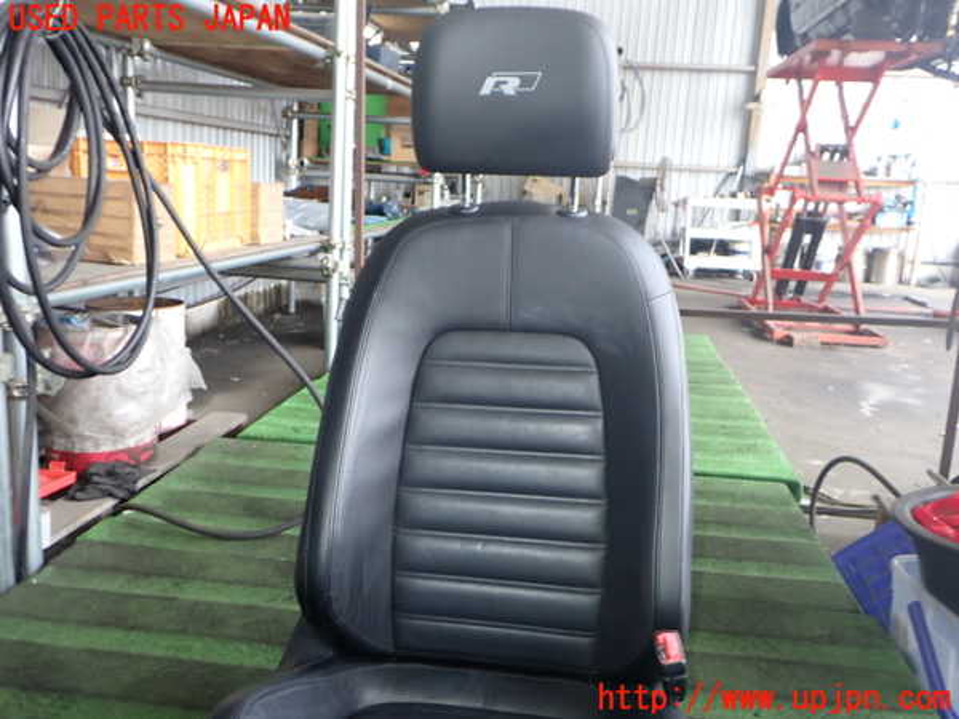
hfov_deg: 60.0
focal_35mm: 30
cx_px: 480
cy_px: 360
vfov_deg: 46.8
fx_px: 831
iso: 200
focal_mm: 5.4
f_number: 2.3
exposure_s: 1/80
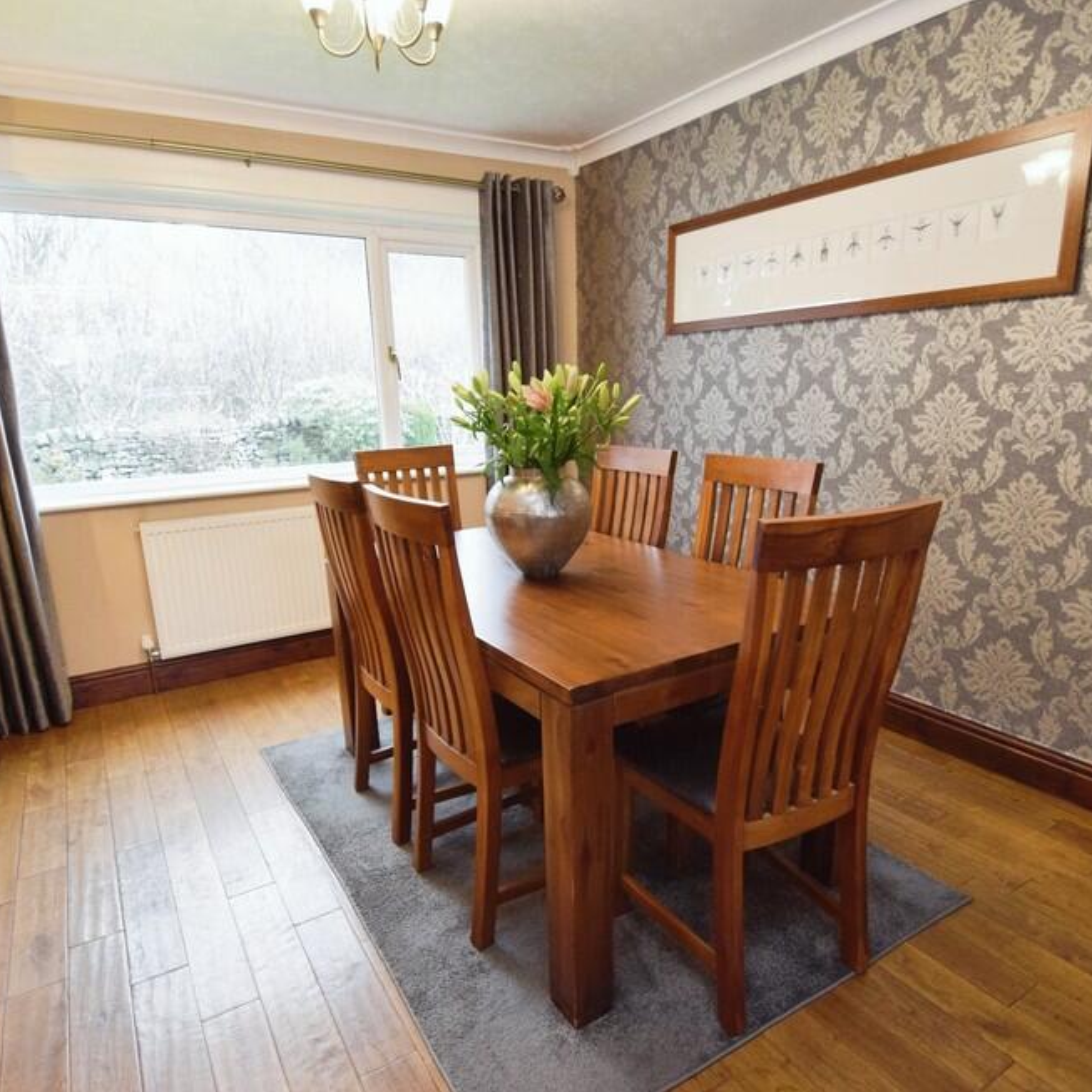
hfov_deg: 74.8
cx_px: 543
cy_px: 568
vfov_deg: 74.8
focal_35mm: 20
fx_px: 714
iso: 1400
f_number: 3.5
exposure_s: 1/60
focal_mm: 10
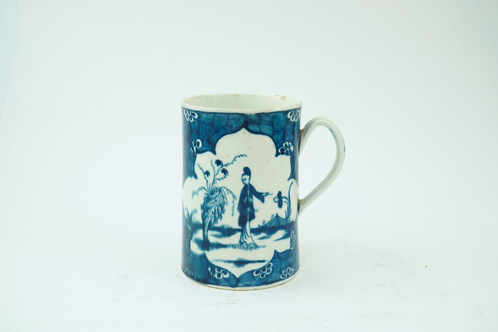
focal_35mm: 45
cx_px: 249
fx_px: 622
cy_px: 166
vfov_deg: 29.9
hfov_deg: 43.6
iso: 640
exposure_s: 1/50
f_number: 10
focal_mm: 30
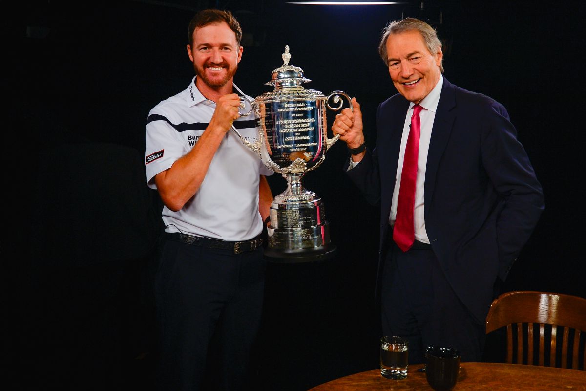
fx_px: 505
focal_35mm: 31
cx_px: 293
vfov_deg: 42.3
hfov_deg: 60.3
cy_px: 196
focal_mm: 31
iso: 640
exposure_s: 1/160
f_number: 4
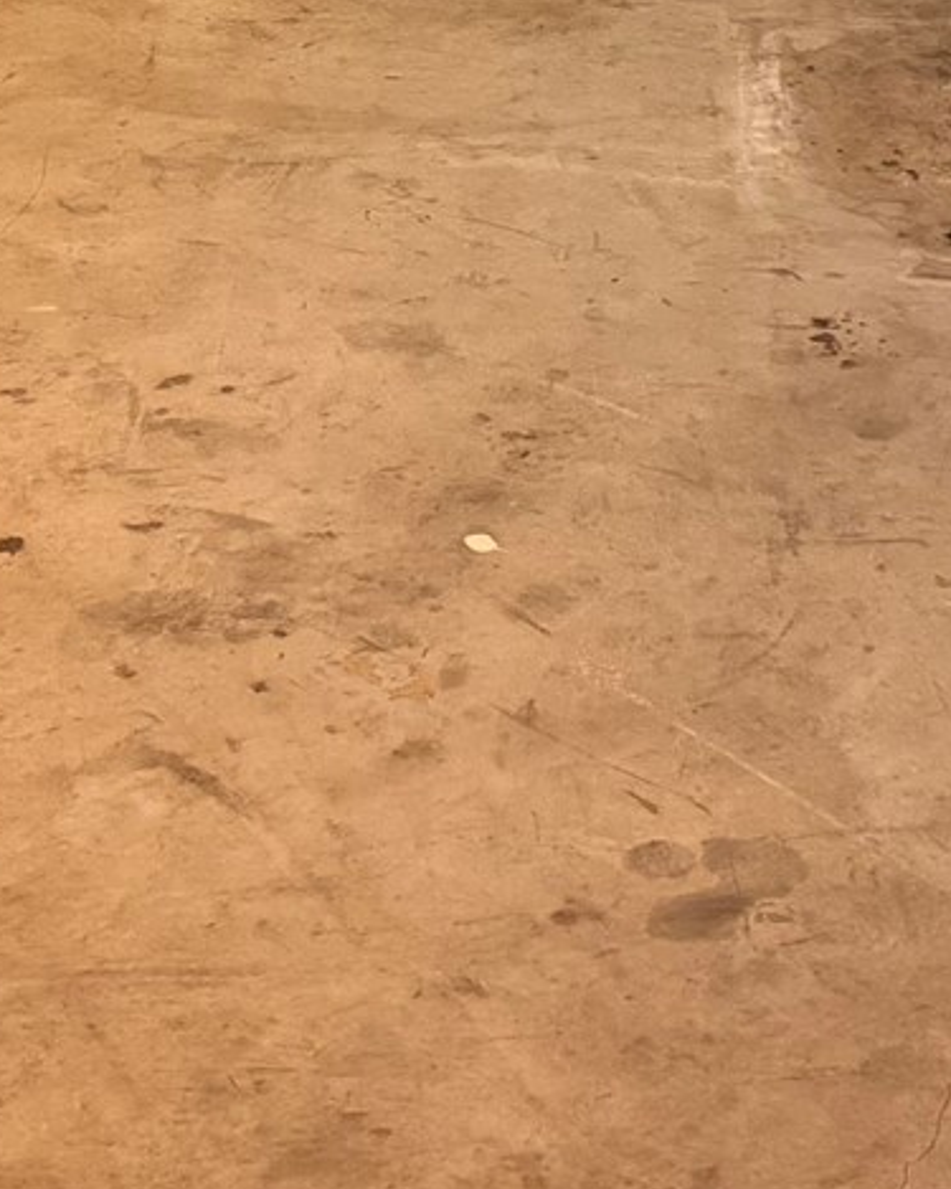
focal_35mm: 96
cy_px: -461
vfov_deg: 18.3
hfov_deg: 16.0
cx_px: 611
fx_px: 3379
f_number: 1.78
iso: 500
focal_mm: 6.76
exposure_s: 1/60
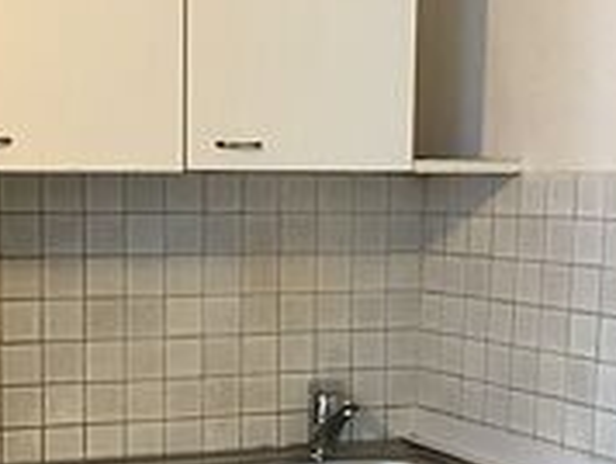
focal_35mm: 78
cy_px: 360
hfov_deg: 24.9
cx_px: 225
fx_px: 1390
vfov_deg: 18.8
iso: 250
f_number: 2.2
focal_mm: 4.15
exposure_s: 1/33
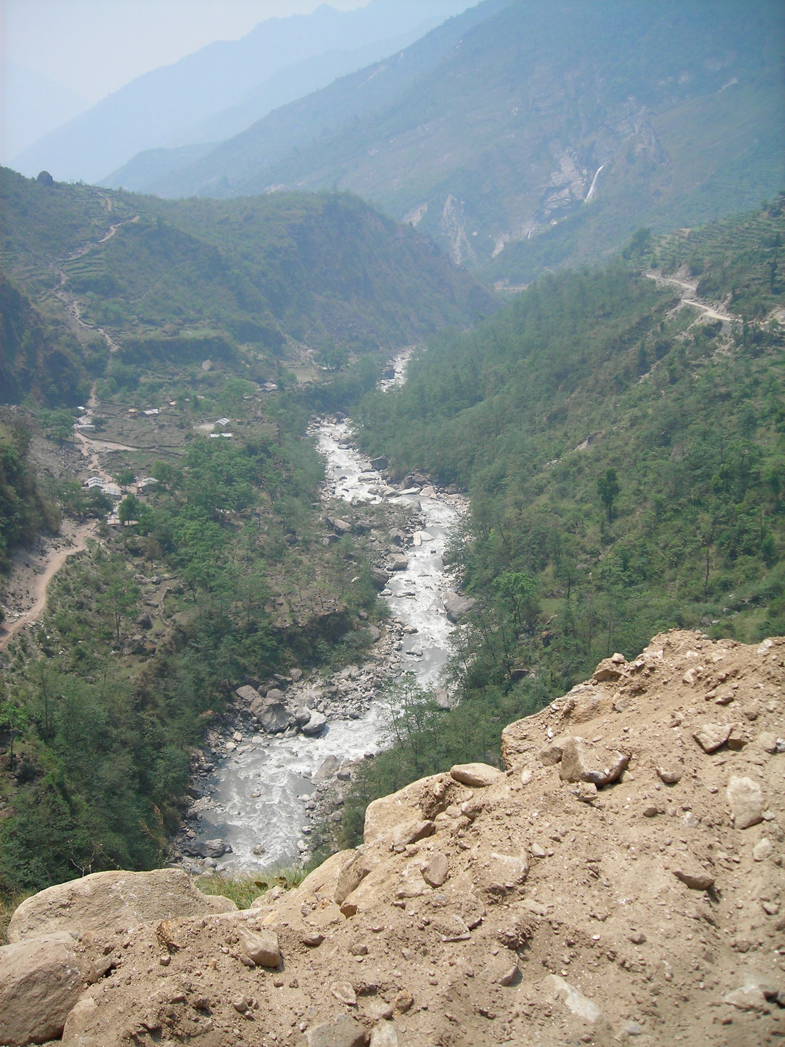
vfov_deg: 49.0
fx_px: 1149
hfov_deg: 37.7
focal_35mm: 38
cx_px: 392
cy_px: 524
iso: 50
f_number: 3.2
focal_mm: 6.3
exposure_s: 1/458
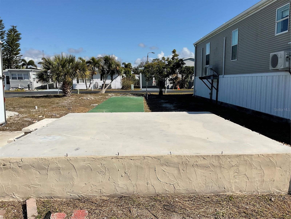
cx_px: 146
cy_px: 110
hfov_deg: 61.7
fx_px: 244
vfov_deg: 48.2
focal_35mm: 29
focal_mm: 3
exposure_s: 1/4785
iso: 16
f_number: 1.8
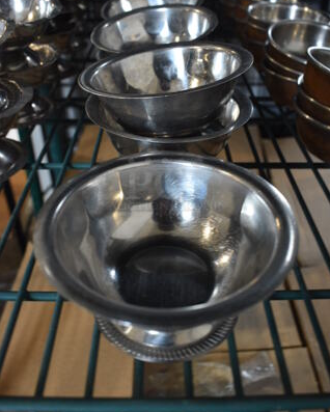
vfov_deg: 52.7
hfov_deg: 43.4
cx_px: 165
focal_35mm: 34
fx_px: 415
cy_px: 183
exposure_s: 1/60
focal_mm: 20
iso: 800
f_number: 5.6
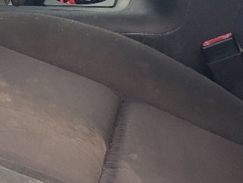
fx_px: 885
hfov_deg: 15.5
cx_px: 43
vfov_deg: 11.7
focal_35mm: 126
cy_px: 4
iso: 50
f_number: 1.5
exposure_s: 1/303
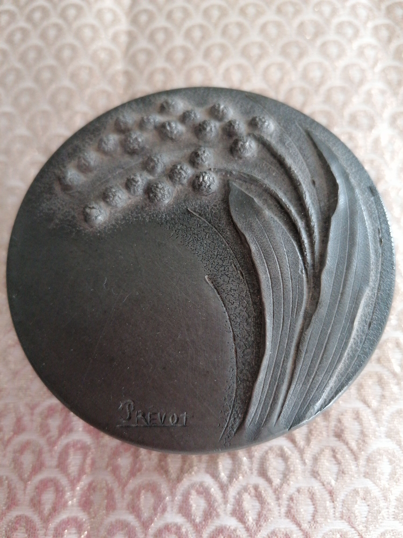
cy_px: 269
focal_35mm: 27
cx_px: 202
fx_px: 419
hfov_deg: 51.4
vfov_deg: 65.3
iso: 400
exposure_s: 1/25
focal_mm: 4.75
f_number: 1.8
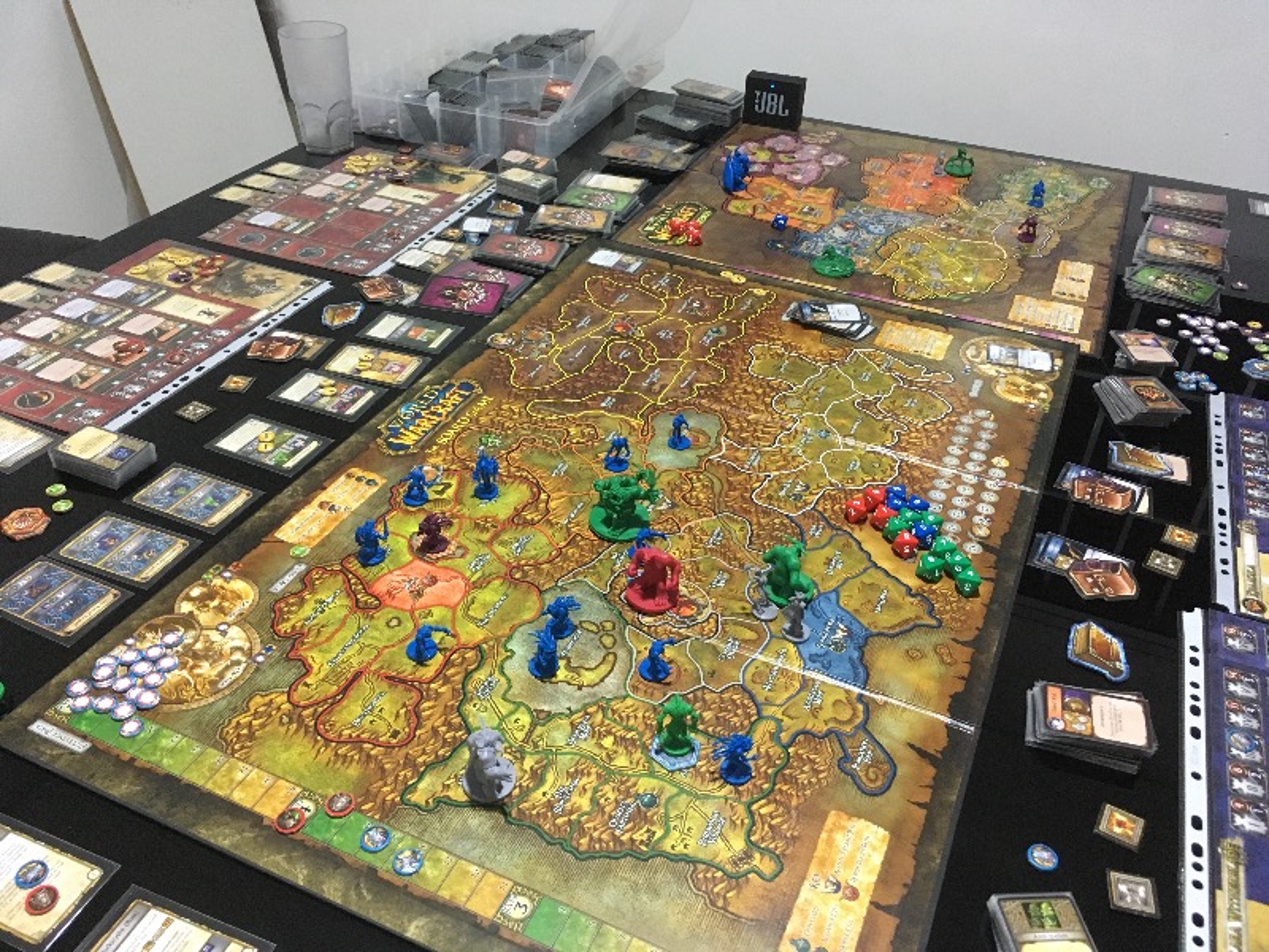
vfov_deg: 48.2
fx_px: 1063
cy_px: 476
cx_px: 634
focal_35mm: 29
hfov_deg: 61.7
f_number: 2.2
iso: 200
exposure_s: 1/20
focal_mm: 4.15
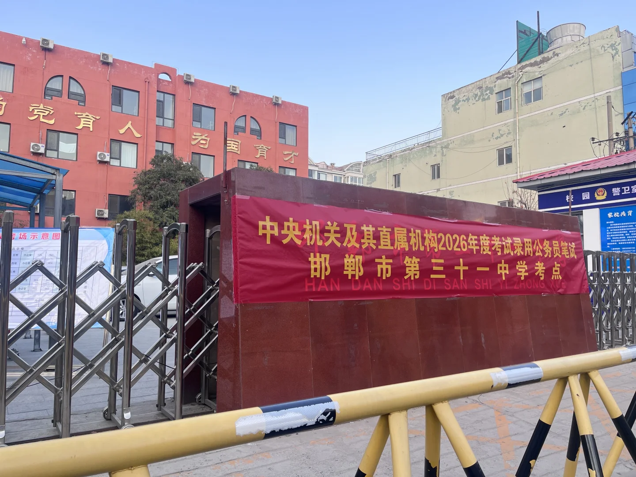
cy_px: 238
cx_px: 318
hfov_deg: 67.3
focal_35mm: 26
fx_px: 478
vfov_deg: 53.1
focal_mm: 5.1
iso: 50
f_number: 1.6
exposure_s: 1/406
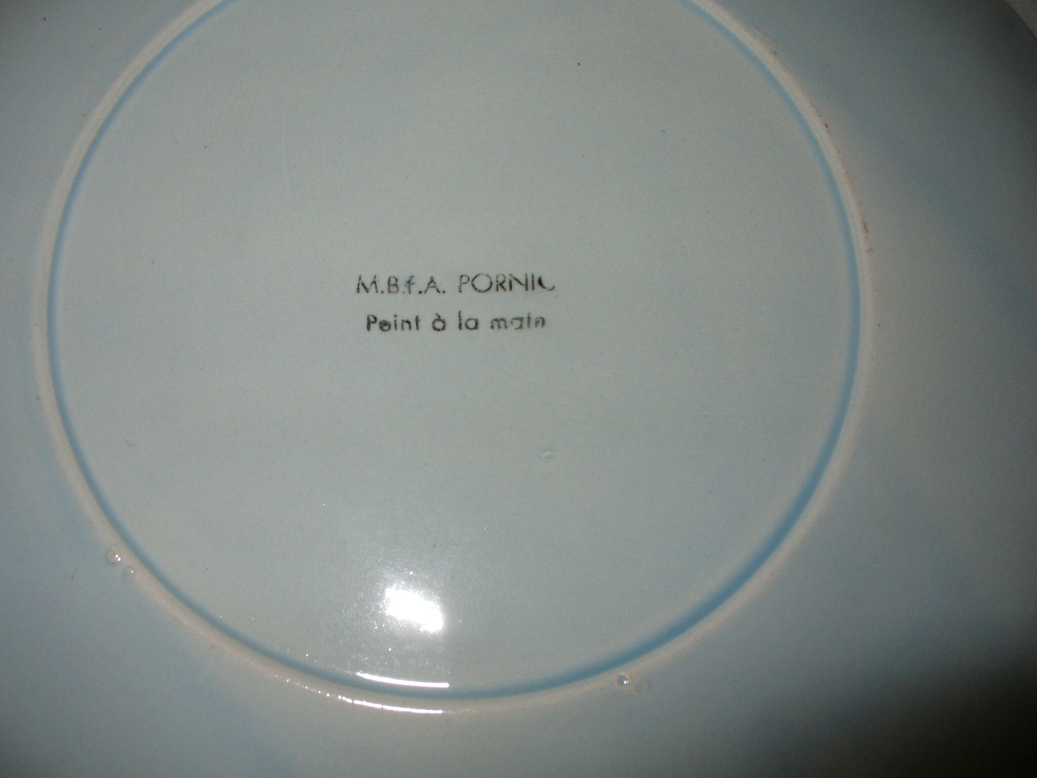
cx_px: 518
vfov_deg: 38.7
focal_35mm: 37
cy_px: 389
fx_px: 1108
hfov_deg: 50.1
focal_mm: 6.1
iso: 100
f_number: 2.8
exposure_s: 1/30
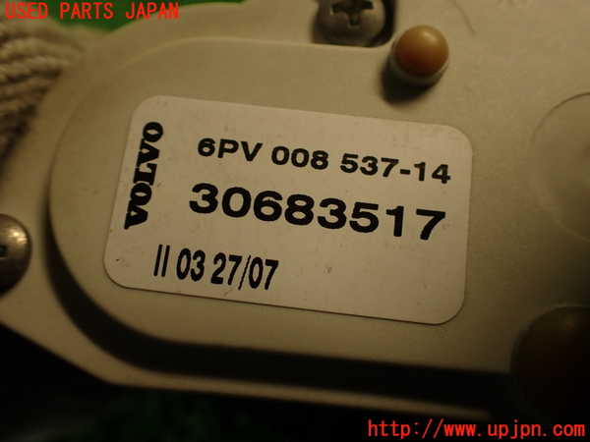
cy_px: 221
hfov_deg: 60.0
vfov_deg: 46.8
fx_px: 511
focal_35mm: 30
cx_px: 295
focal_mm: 5.4
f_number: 2.3
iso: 160
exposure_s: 1/60
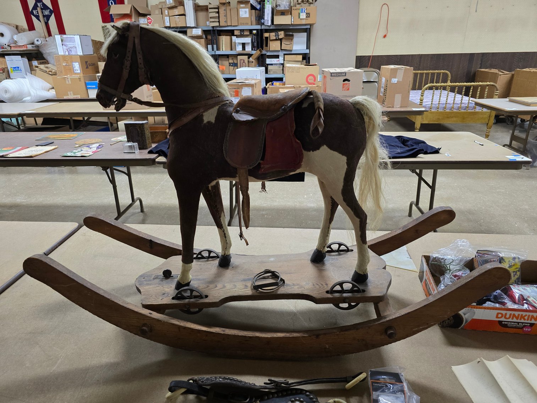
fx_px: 357
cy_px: 202
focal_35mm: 23
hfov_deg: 73.9
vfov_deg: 58.9
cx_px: 268
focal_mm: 6.3
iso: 320
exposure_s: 1/41
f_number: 1.7
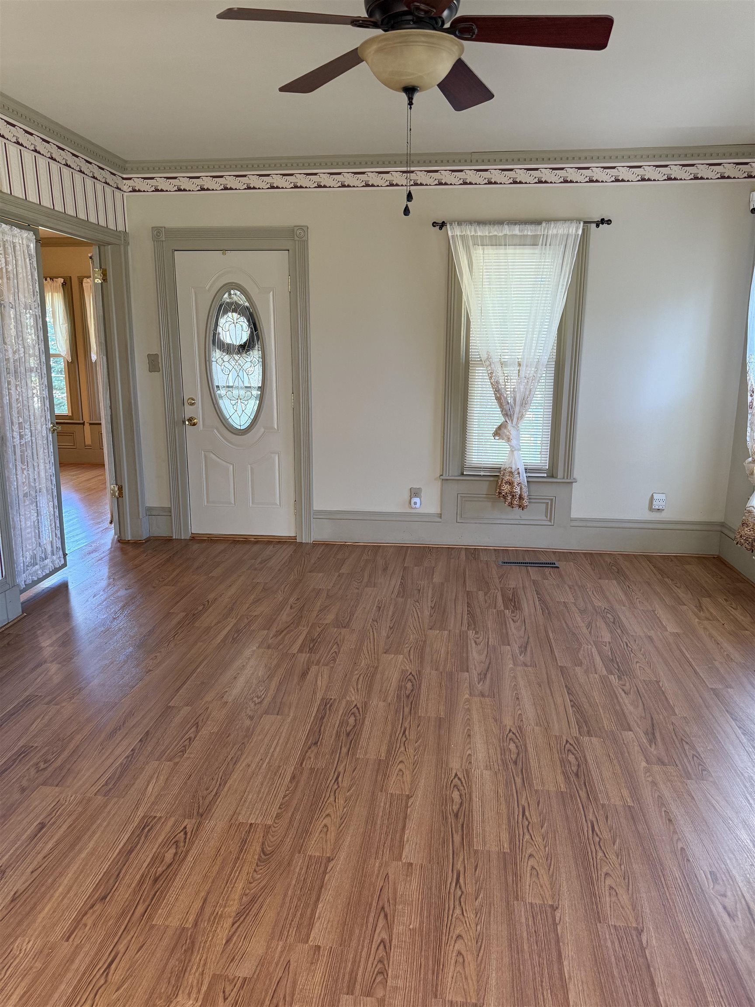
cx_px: 378
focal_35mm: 24
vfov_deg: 71.6
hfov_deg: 56.8
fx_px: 698
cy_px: 504
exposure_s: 1/60
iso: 250
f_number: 1.78
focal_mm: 6.76
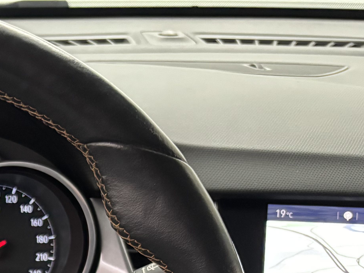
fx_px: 852
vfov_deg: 16.6
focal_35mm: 81
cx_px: -129
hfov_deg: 21.4
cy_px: 405
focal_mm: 5.96
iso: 640
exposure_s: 1/34
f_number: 1.6
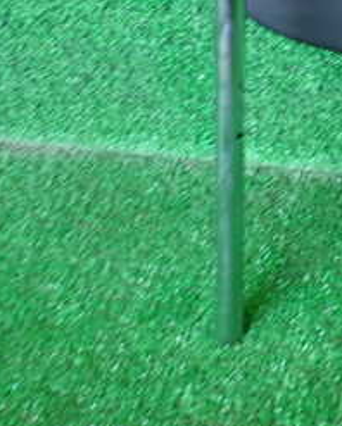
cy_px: 40
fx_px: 897
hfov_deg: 20.4
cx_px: 390
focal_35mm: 71
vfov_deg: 25.9
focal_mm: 5.4
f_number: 2.3
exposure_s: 1/40
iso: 250
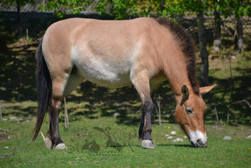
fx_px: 2301
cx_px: 126
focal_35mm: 330
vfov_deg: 4.2
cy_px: 84
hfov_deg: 6.2
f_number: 6.3
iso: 400
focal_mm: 220
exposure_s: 1/1600
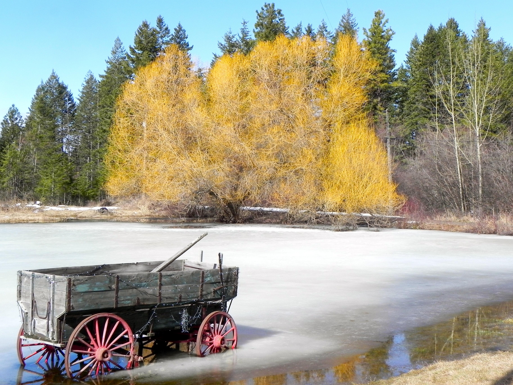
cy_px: 192
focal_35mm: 58
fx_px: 860
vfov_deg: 25.2
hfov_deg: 33.2
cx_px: 256
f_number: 7.1
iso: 160
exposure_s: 1/370
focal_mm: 10.3
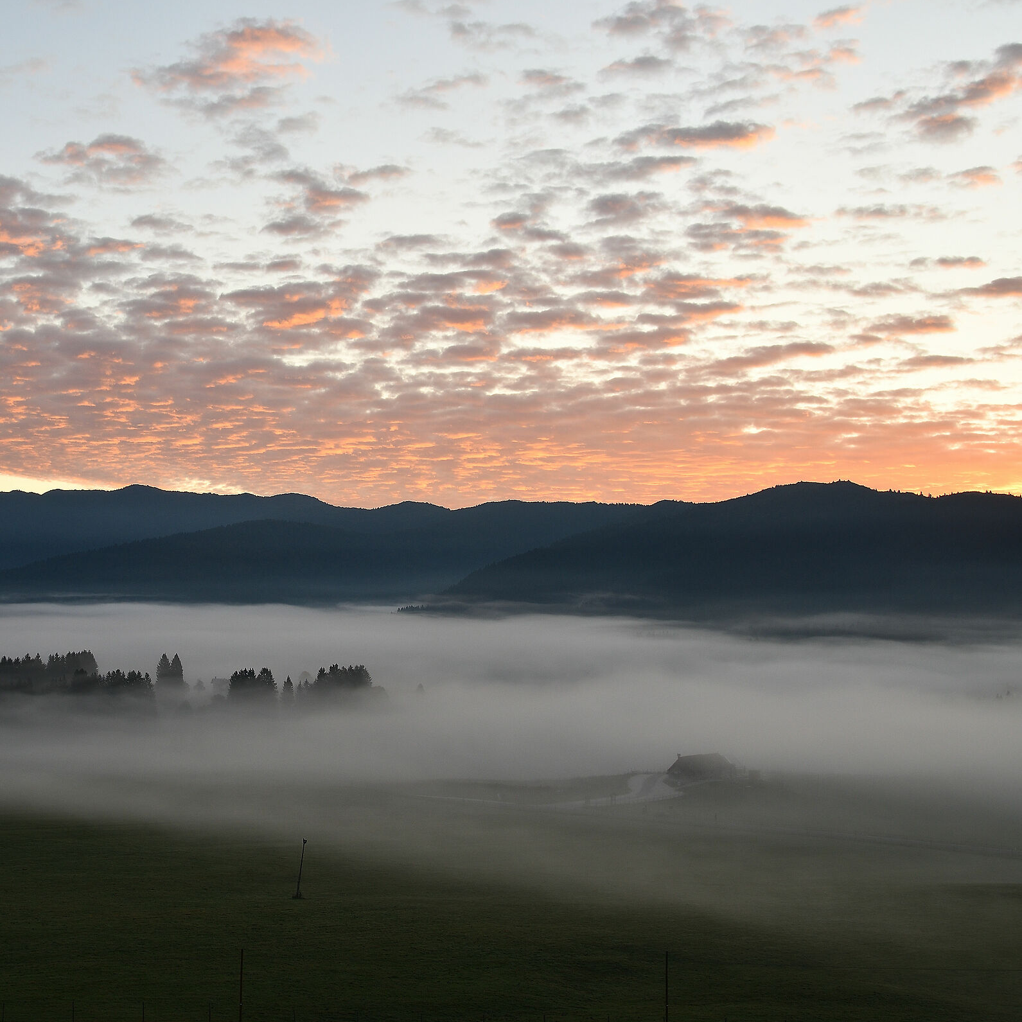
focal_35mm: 50
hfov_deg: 33.4
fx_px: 1670
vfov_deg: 34.0
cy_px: 512
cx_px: 257
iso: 100
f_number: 11
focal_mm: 26
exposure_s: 1/15
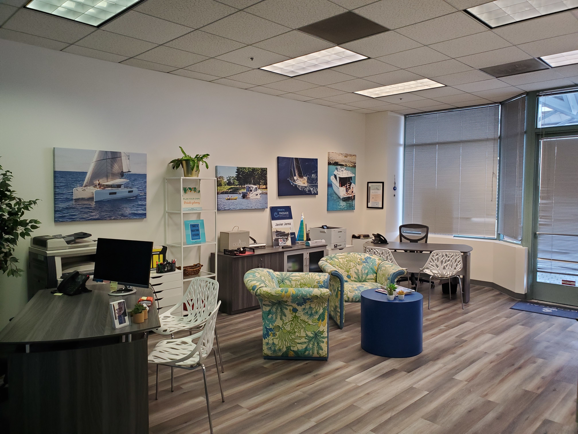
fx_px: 434
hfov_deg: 67.3
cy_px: 217
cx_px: 289
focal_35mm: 26
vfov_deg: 53.1
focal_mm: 4.3
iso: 200
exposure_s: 1/59
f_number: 2.4
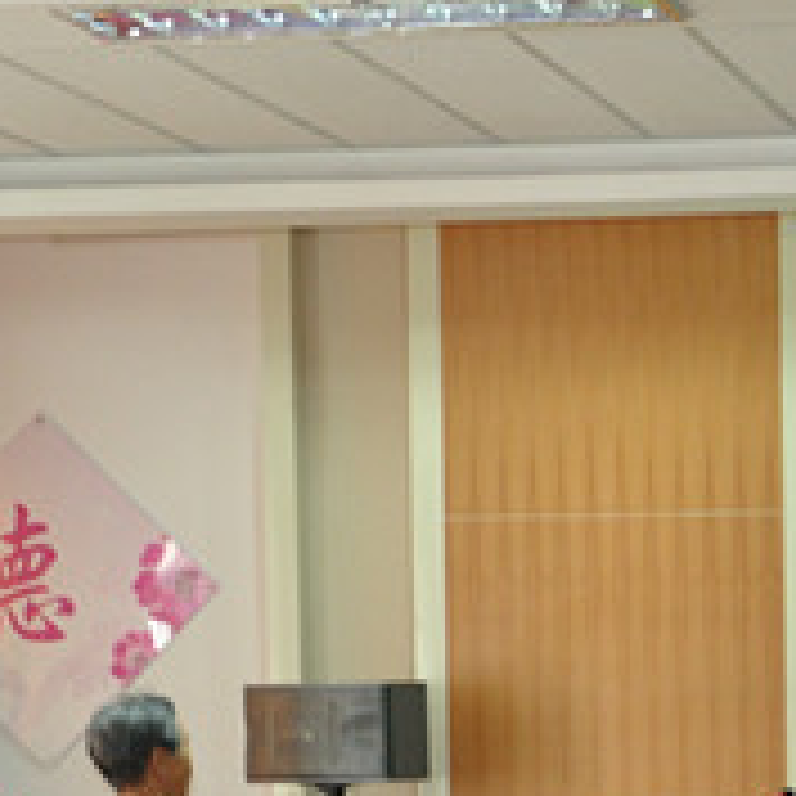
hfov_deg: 12.0
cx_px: 1219
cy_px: 861
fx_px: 3590
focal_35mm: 138
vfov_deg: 12.4
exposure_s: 1/15
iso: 800
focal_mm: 24
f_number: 3.8
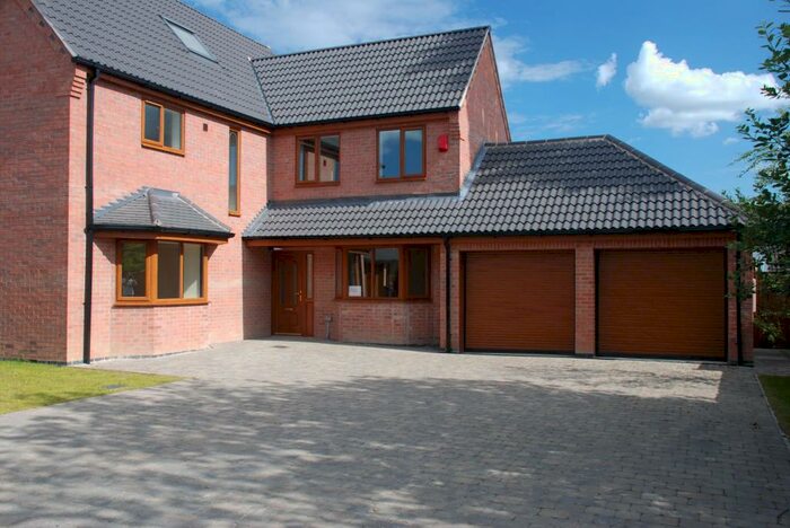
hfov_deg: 57.2
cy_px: 264
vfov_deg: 40.0
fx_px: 725
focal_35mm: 33
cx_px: 395
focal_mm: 22
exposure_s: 1/60
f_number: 8
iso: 100
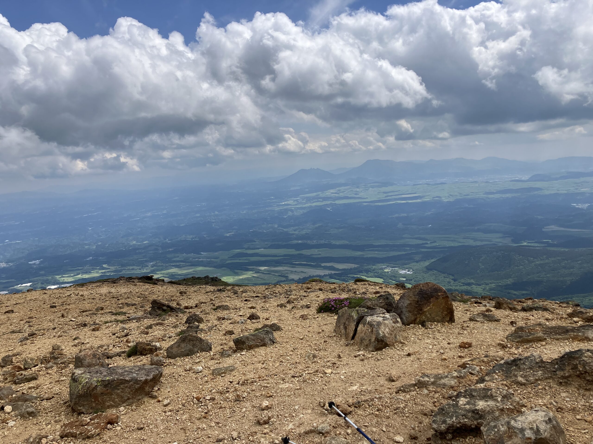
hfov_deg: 63.4
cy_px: 222
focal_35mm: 28
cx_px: 296
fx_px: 480
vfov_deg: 49.7
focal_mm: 3.99
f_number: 1.8
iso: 32
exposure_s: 1/3745
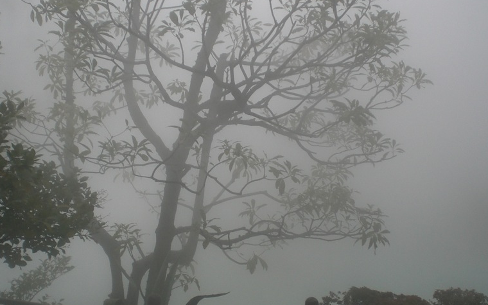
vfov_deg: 24.3
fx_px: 705
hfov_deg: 38.2
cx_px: 255
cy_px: 193
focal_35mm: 53
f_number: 3.1
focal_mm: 6.3
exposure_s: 1/125
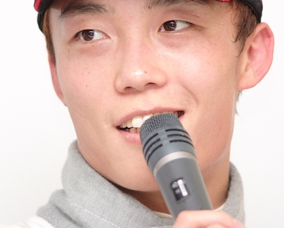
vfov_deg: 3.6
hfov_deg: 4.4
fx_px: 3667
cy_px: 66
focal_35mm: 436
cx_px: 172
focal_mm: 180
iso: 400
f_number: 2.8
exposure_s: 1/250
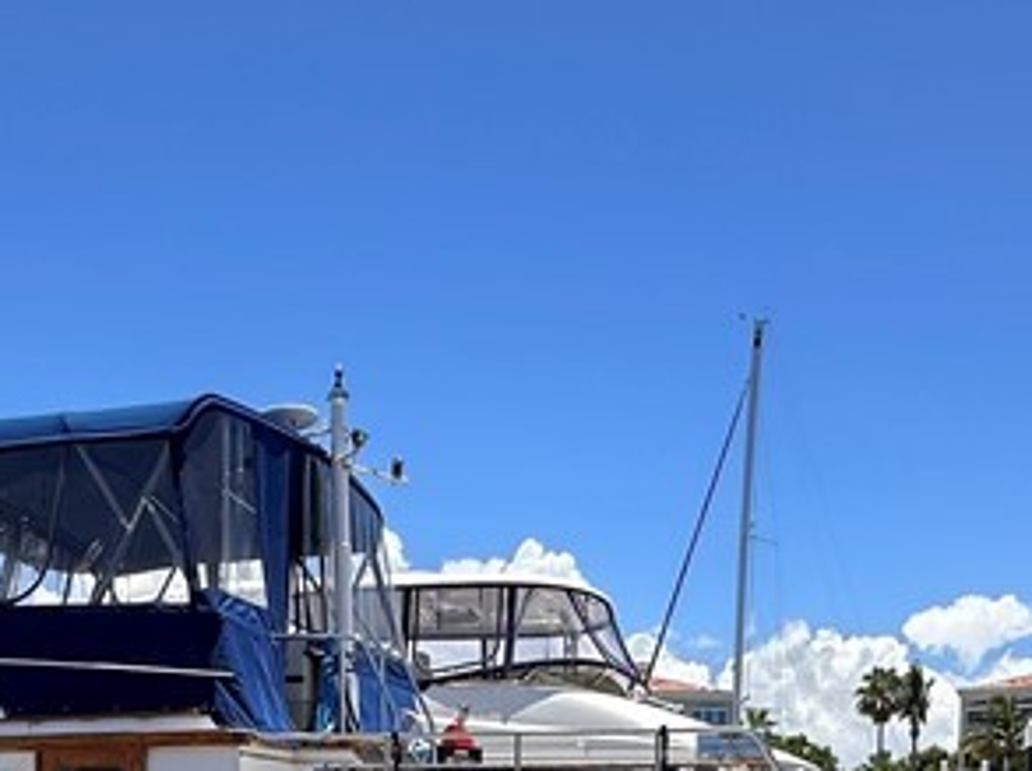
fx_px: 1459
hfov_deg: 38.7
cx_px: 384
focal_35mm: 49
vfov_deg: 26.3
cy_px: 926
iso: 50
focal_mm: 2.22
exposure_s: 1/1770
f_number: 2.2
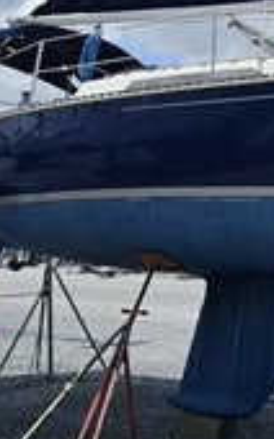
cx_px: 390
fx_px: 467
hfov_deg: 25.9
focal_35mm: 39
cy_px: 108
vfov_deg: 48.4
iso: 50
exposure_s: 1/3840
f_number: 2.2
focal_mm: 2.2
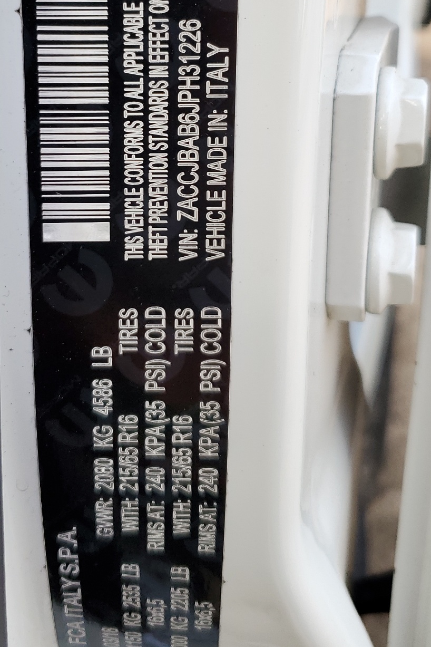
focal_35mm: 47
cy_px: 177
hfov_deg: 28.4
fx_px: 844
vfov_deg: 40.9
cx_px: 135
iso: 50
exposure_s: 1/149
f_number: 1.5
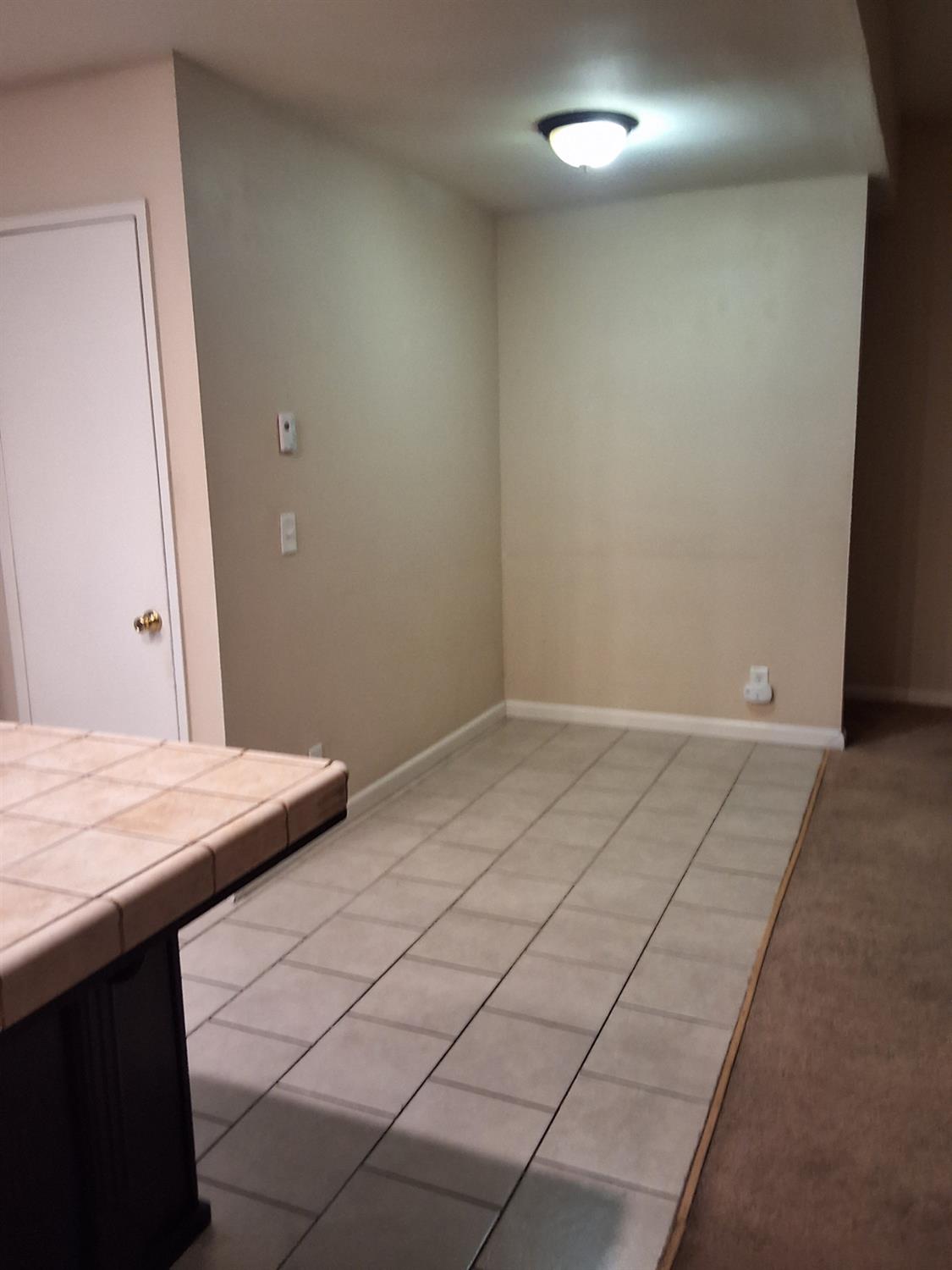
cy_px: 635
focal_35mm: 28
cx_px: 476
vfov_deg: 63.4
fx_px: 1027
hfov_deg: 49.7
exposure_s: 1/25
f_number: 1.9
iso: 250
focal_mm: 2.91
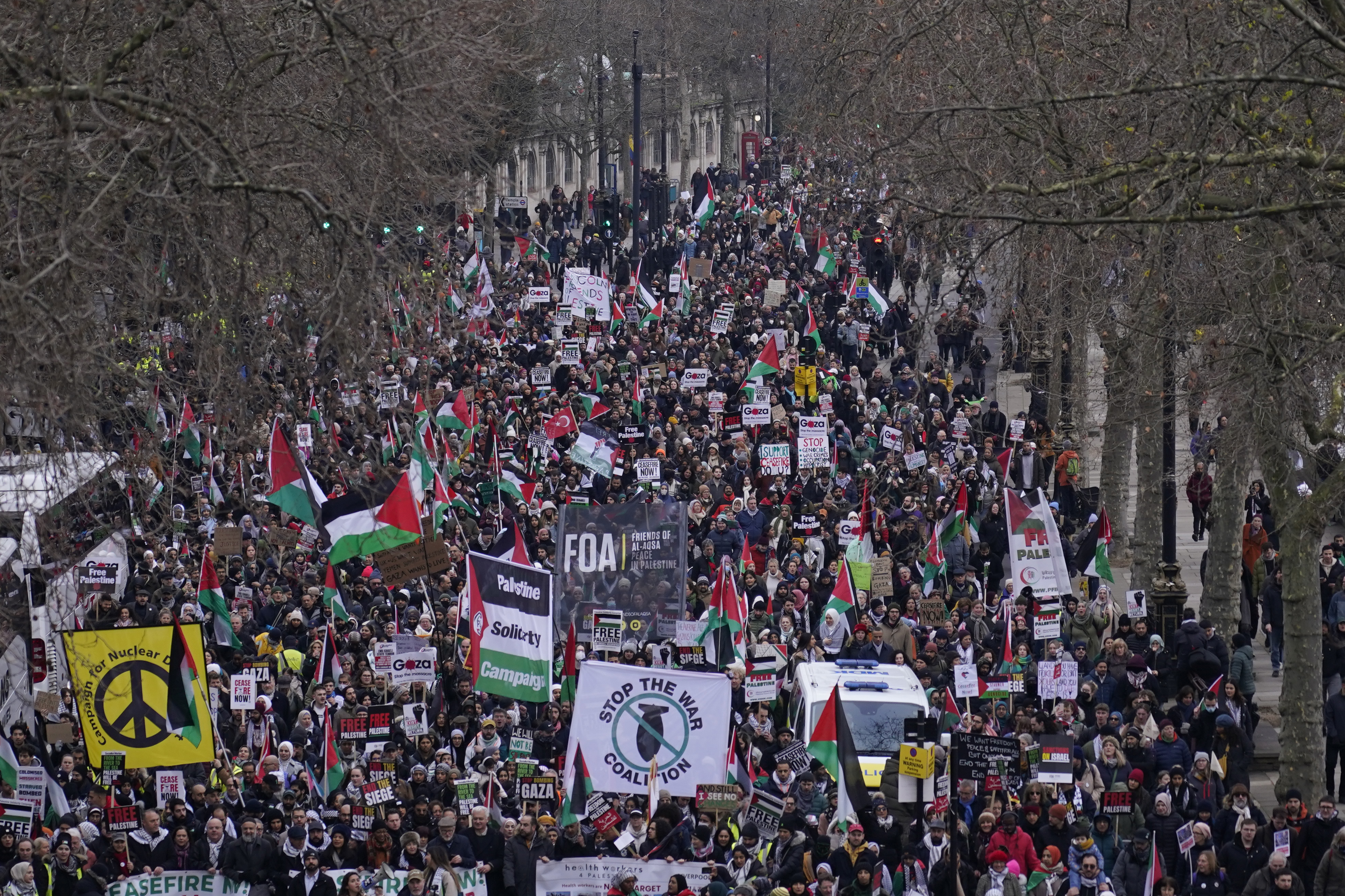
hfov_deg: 13.1
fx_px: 5865
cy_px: 448
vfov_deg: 8.7
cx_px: 672
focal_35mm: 157
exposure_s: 1/800
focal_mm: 105
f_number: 4
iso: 640
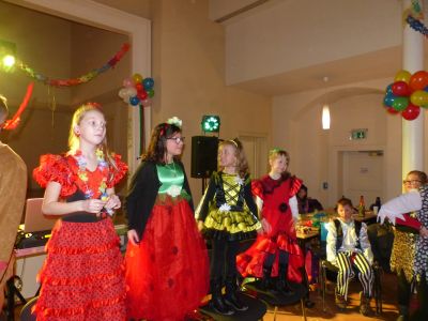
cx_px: 214
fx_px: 309
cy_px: 160
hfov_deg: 69.4
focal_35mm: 25
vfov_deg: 54.9
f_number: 2.8
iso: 400
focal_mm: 4.5
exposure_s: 1/8
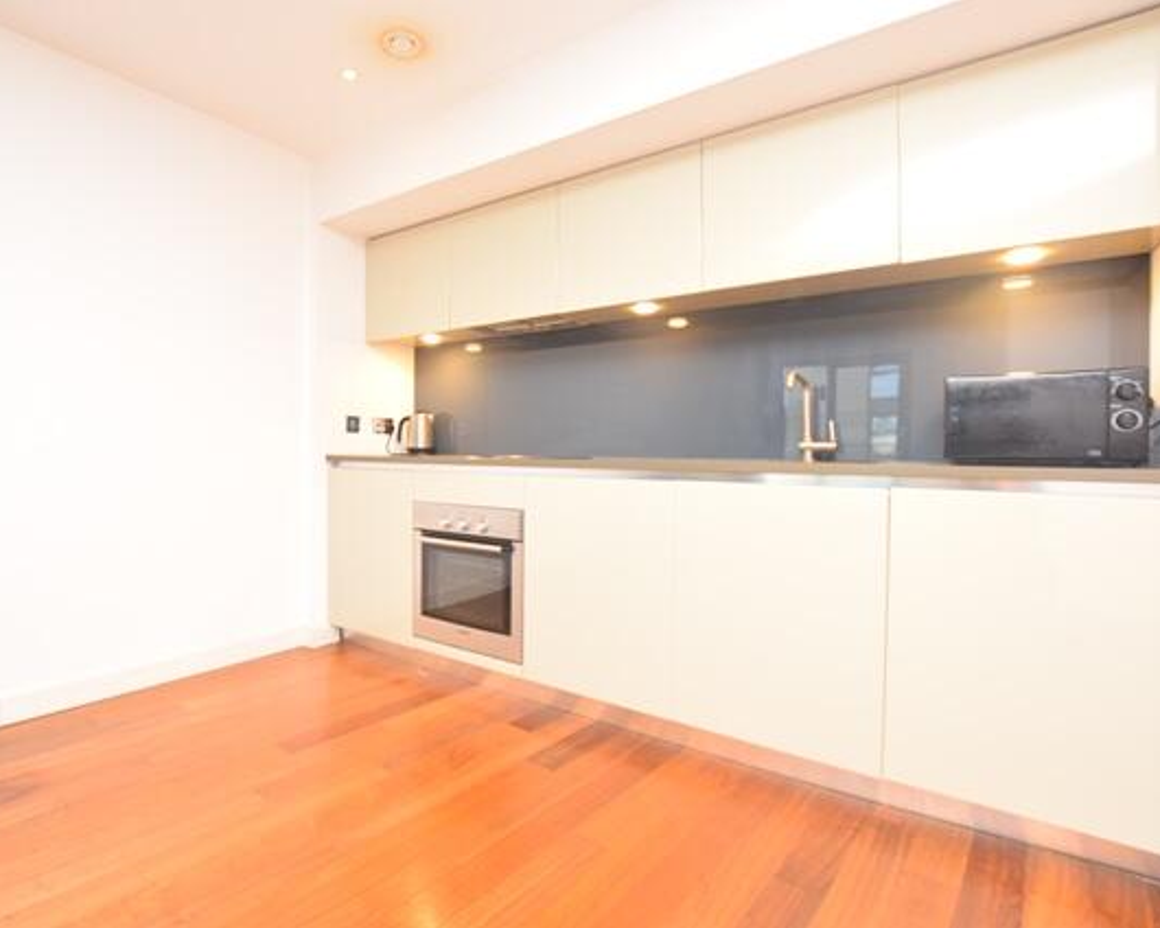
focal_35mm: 17
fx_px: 584
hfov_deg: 89.2
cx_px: 506
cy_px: 464
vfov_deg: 77.0
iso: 800
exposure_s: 1/80
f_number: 4.5
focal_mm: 10
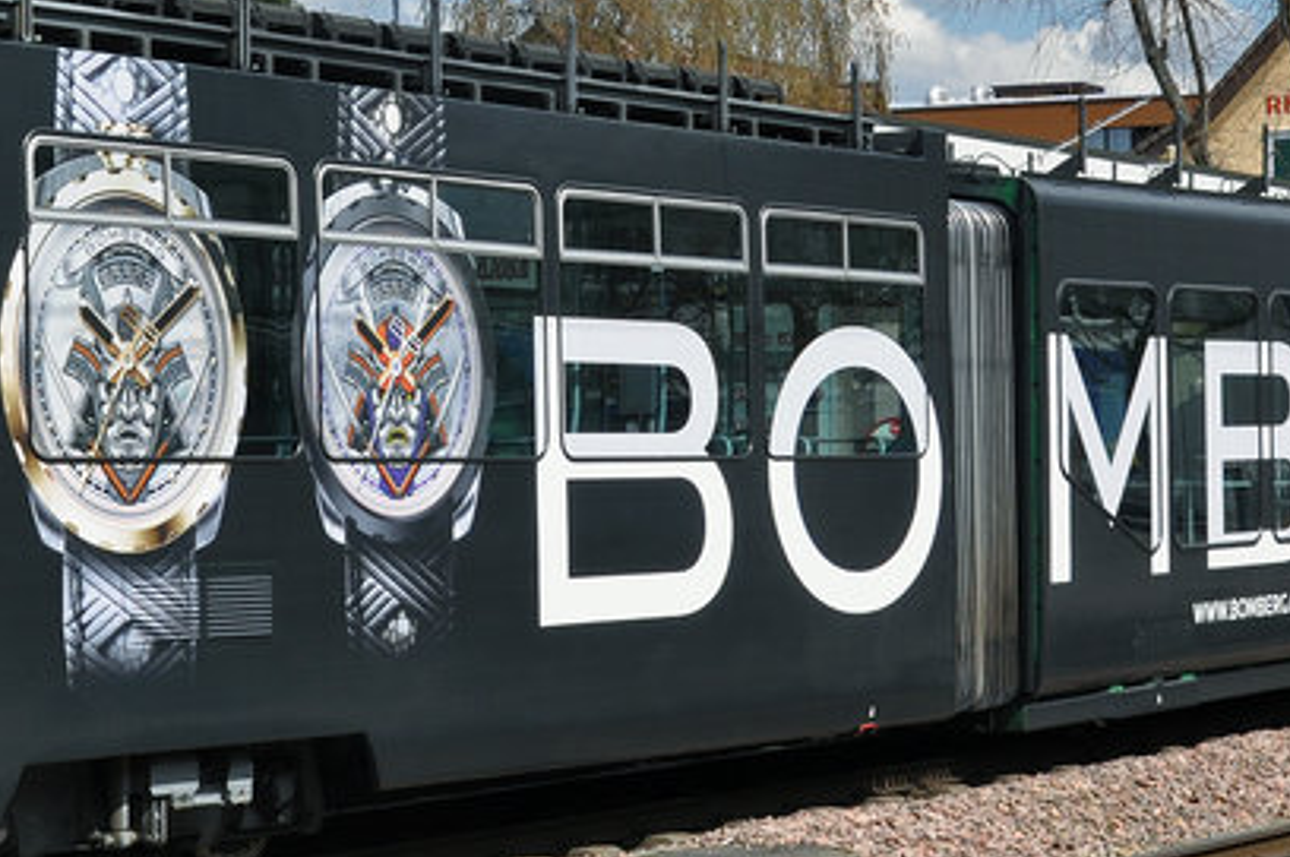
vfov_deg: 12.7
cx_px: 474
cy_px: -27
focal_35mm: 106
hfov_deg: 19.3
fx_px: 3794
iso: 200
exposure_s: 1/320
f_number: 10
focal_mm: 24
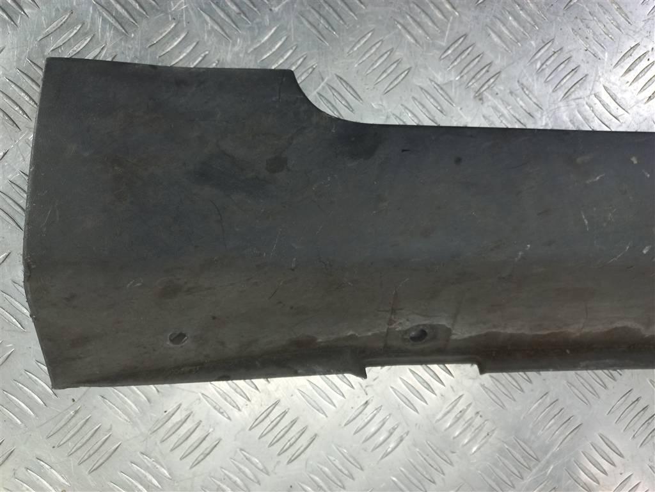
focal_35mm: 25
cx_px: 328
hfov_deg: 69.4
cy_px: 246
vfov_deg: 54.9
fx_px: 473
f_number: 1.8
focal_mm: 4.6
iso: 64
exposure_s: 1/50
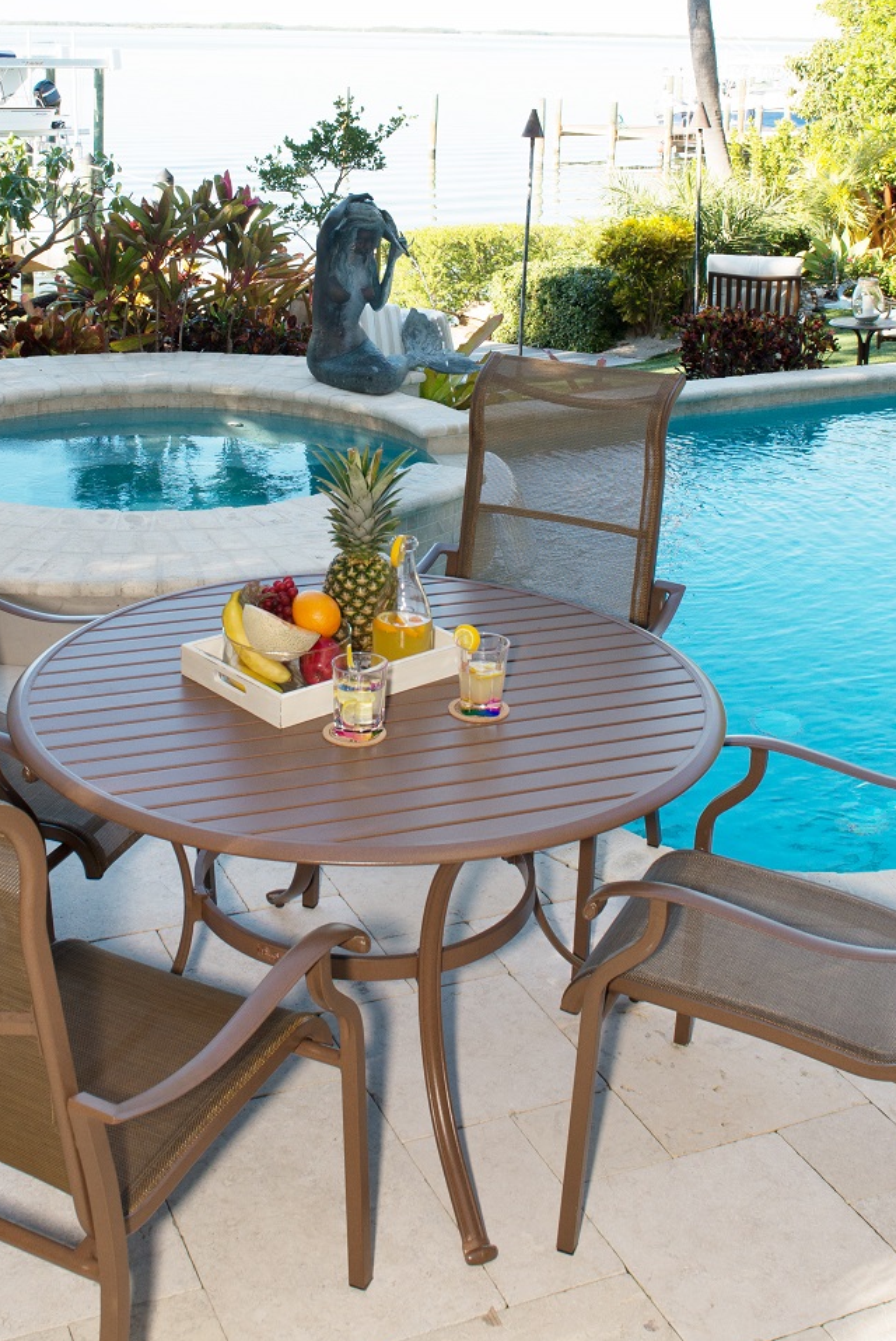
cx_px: 385
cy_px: 372
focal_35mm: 45
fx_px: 1677
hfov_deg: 29.9
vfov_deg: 42.5
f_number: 10
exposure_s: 1/200
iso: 320
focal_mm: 24
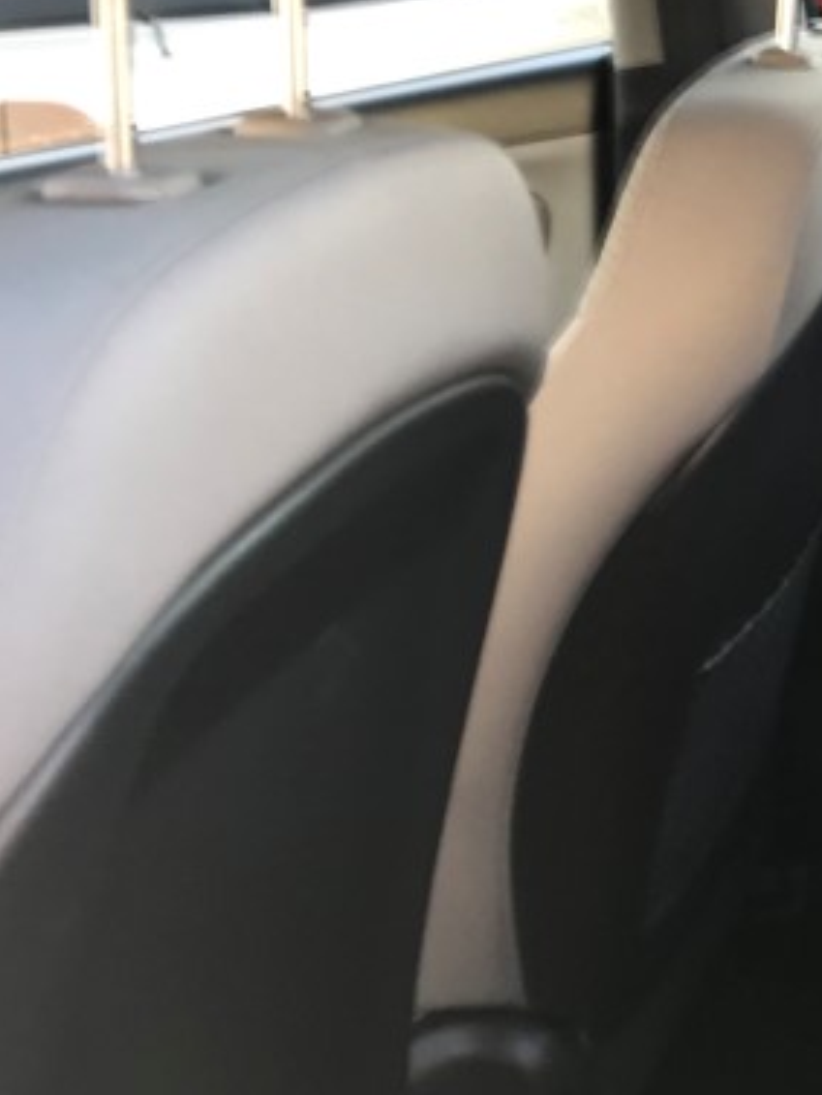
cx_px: 1342
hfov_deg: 17.0
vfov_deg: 25.3
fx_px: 2405
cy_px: 261
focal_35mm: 76
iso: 32
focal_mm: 3.99
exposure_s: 1/60
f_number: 1.8
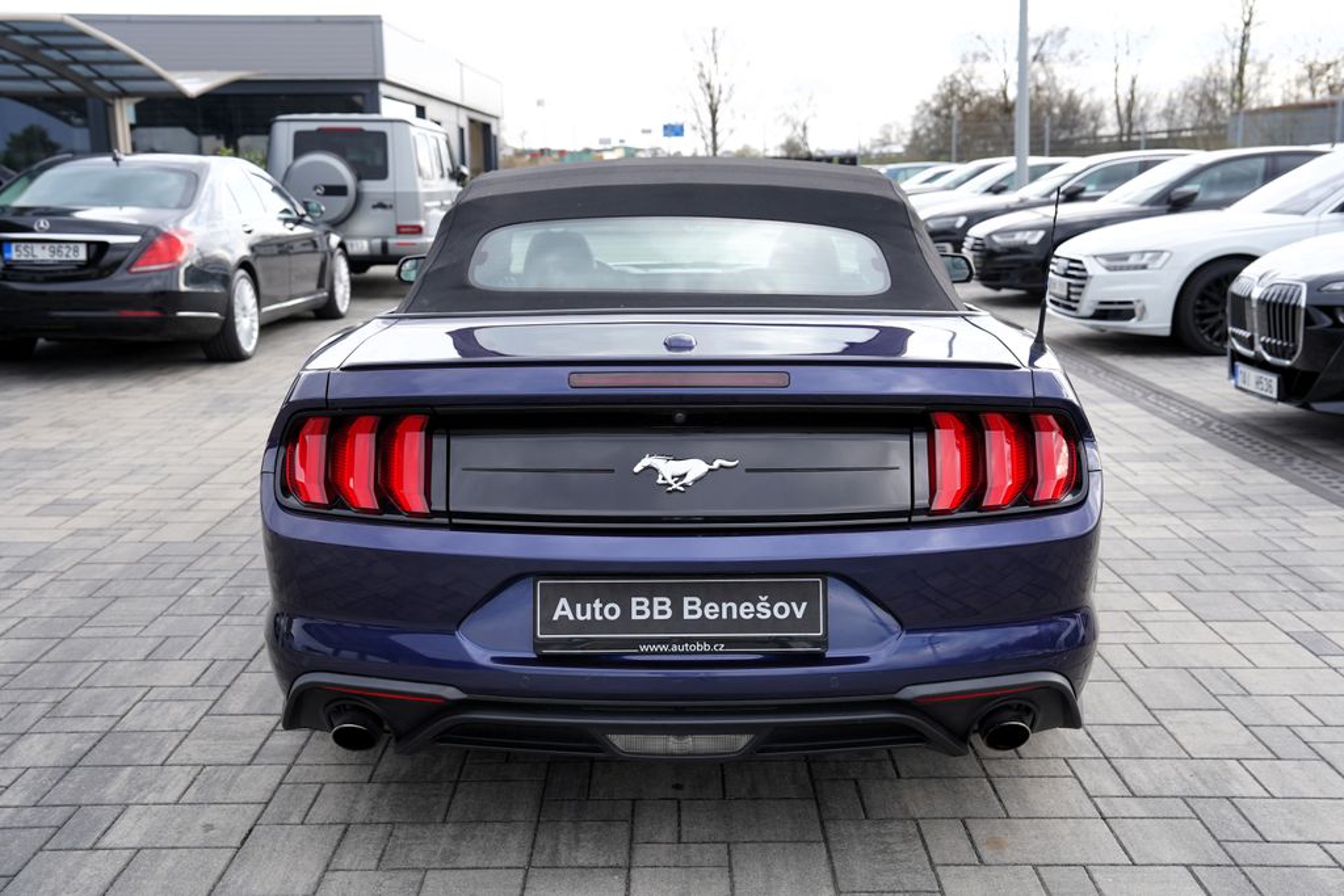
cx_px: 672
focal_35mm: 37
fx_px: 1381
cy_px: 448
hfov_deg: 51.9
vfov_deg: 36.0
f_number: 4.5
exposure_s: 1/100
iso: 100
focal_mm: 37
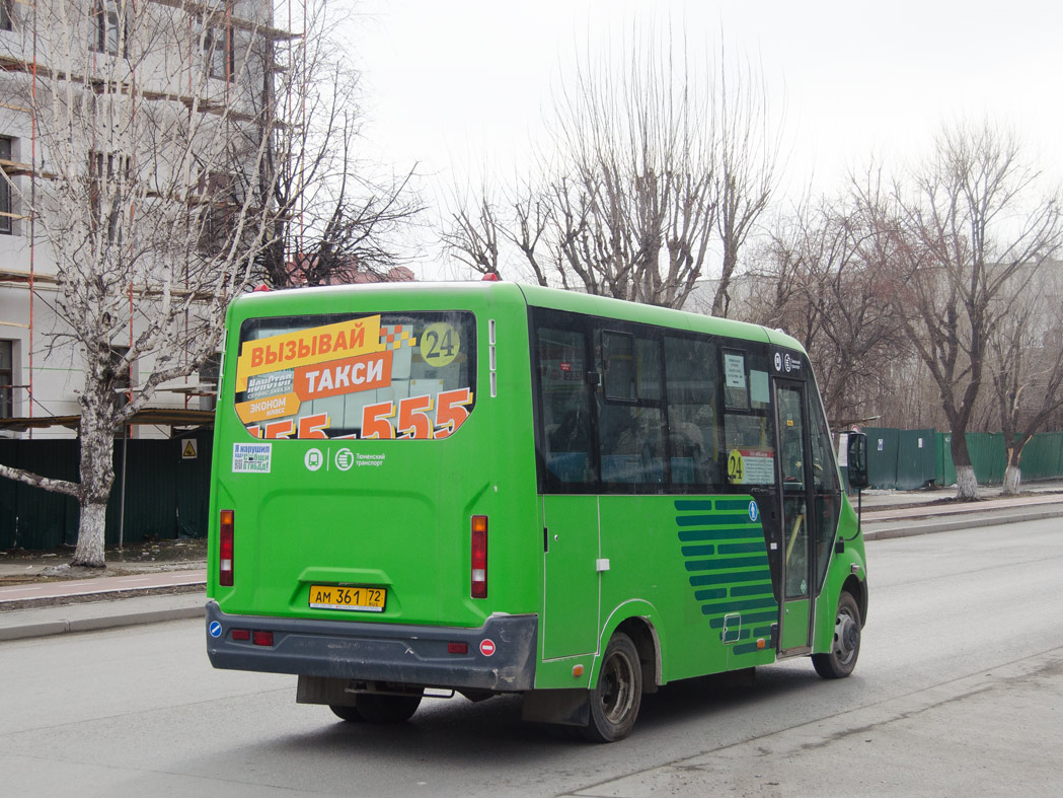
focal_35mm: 56
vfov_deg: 26.1
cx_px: 537
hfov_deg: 34.3
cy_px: 396
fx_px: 1720
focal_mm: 34
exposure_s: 1/1250
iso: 400
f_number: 5
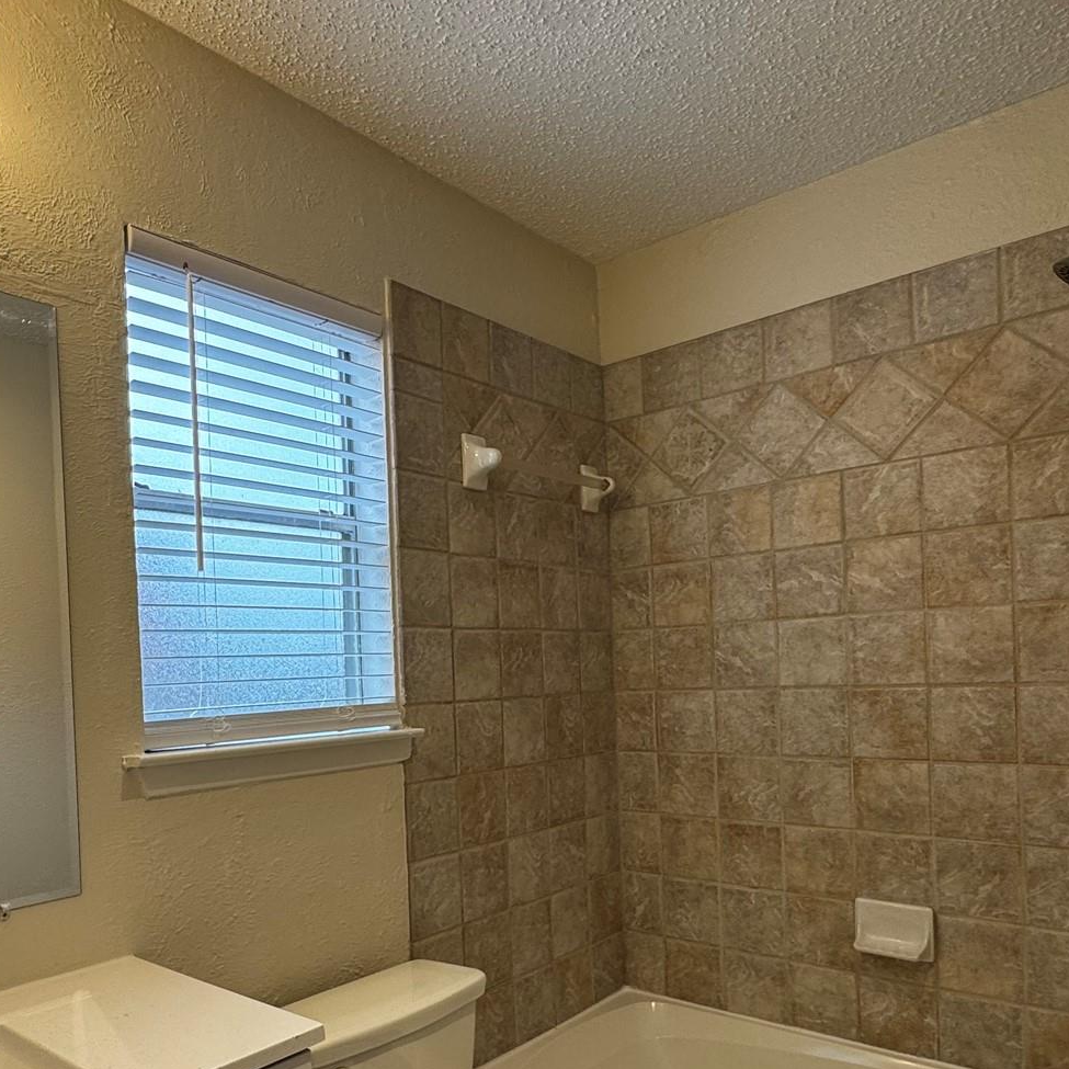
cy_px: 679
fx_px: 908
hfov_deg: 60.6
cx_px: 443
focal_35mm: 26
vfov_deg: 60.0
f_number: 2.2
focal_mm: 2.22
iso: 64
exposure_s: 1/120
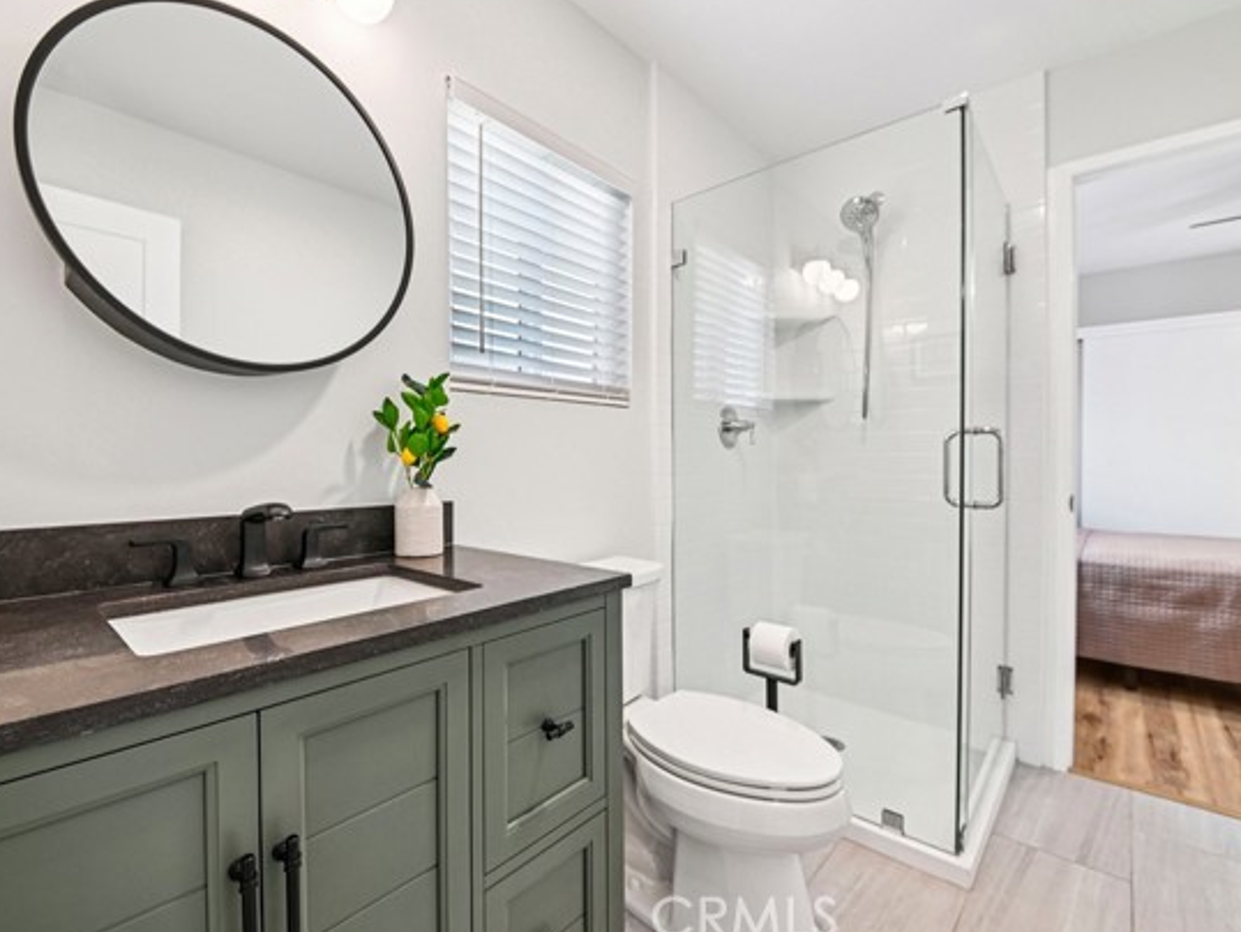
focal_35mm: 16
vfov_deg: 78.1
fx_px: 574
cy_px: 459
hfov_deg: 94.2
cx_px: 558
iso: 250
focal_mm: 14
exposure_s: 1/6
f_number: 8
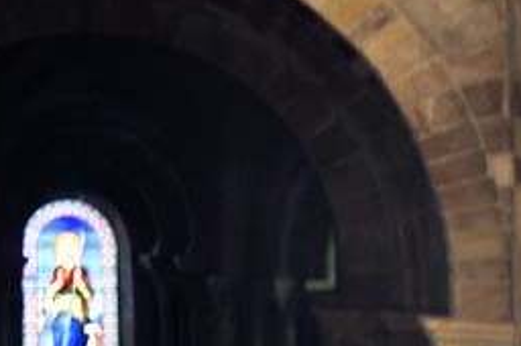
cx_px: -1101
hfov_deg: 4.8
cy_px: -277
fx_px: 5883
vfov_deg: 3.3
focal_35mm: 407
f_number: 7.1
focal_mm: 65
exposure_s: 1/30
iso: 800
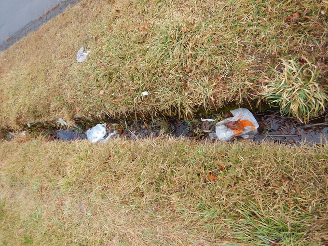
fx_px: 227
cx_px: 164
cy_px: 123
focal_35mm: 24
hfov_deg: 71.6
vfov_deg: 56.8
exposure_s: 1/320
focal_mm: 4.3
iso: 125
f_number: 2.8
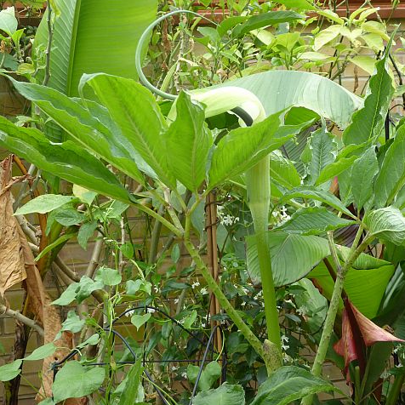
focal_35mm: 63
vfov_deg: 27.3
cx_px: 271
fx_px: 834
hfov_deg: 27.1
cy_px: 203
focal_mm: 9
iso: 200
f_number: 4.1
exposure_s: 1/60
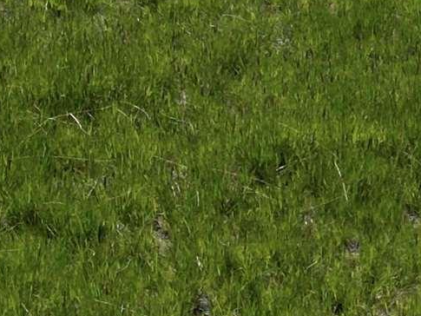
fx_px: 1849
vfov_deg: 9.3
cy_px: -247
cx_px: 714
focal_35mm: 152
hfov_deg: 12.1
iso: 130
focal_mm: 6.72
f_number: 1.7
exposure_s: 1/5000
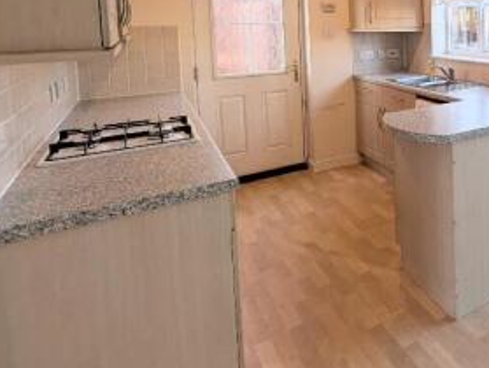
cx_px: 487
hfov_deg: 52.2
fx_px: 382
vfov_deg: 47.4
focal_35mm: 27
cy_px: 53
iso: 67
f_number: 2.2
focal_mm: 1.95
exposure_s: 1/196
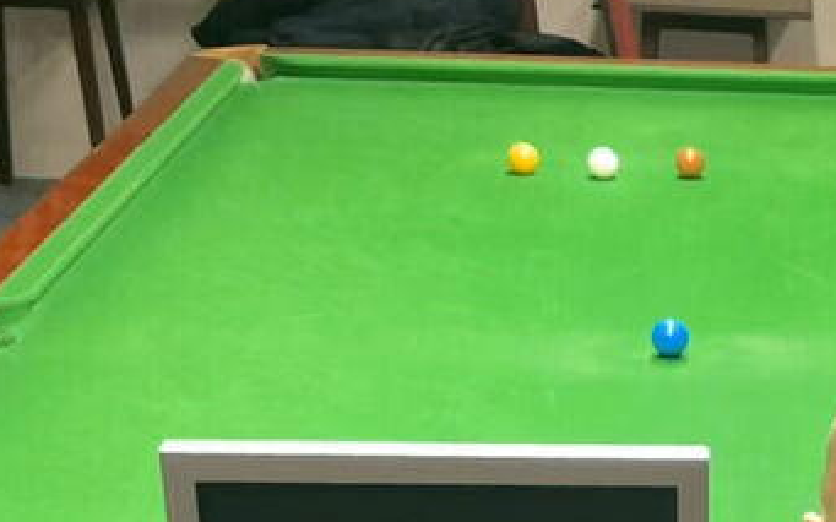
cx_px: 946
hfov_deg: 20.3
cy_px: 713
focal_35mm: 97
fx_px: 2210
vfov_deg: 12.9
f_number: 1.6
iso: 250
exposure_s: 1/50
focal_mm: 5.96
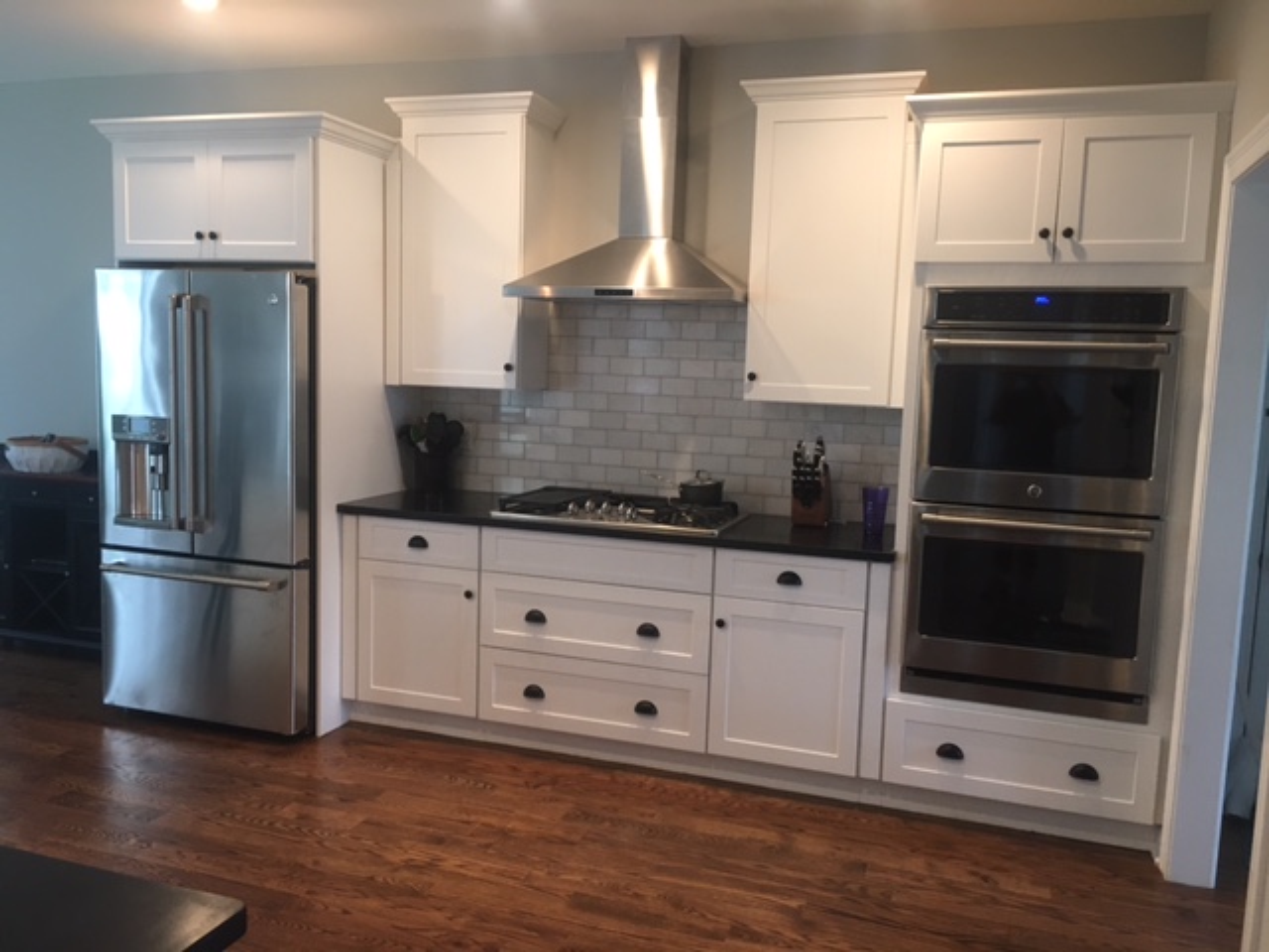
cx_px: 634
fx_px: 1063
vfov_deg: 48.2
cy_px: 476
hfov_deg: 61.7
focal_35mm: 29
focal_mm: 4.15
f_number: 2.2
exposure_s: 1/30
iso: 80
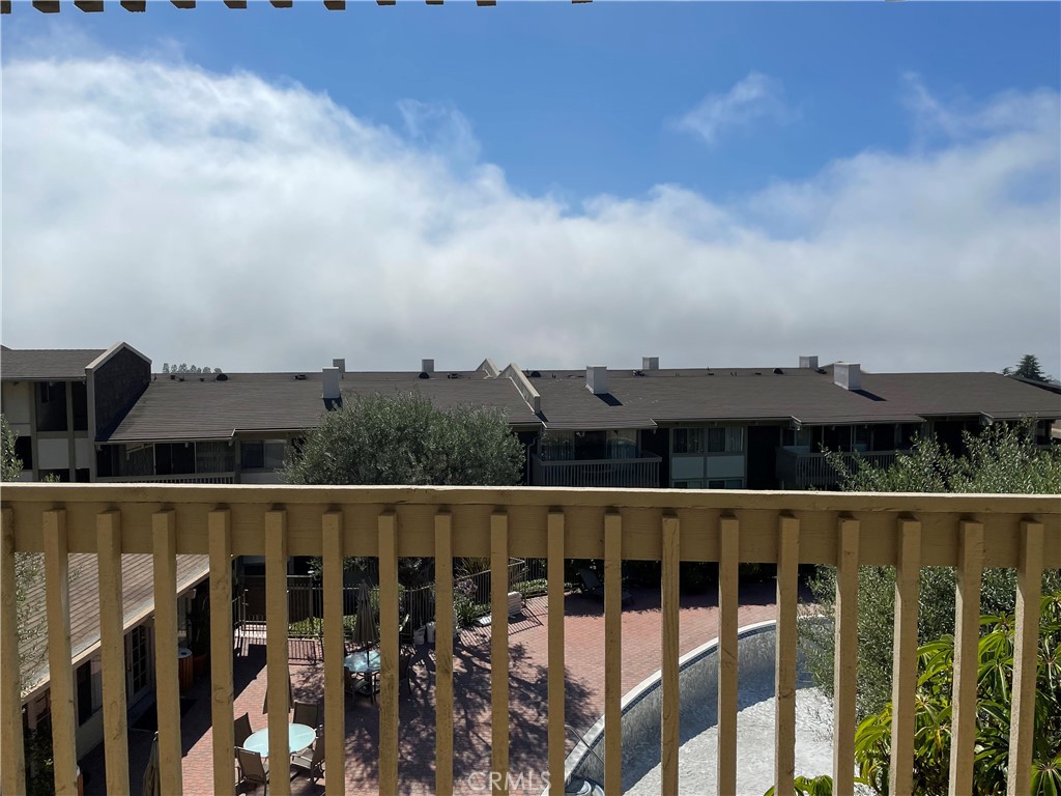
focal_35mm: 26
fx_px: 797
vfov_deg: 53.1
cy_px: 398
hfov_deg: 67.3
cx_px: 530
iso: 32
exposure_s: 1/13333
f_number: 1.6
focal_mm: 4.2
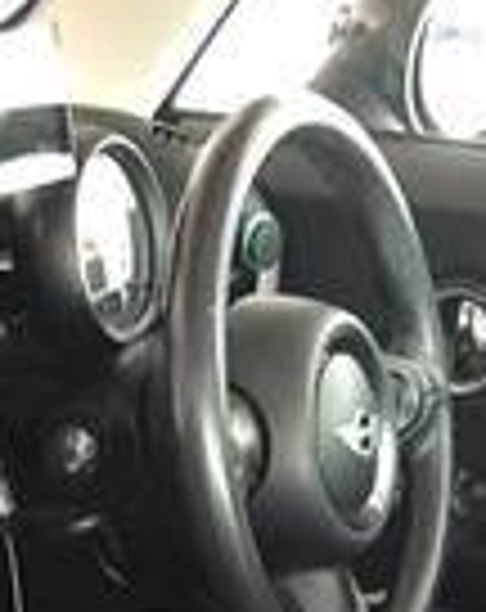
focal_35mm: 121
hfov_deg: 12.6
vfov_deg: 14.5
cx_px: 104
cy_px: 1012
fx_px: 2185
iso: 80
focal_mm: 4
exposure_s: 1/4
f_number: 1.8
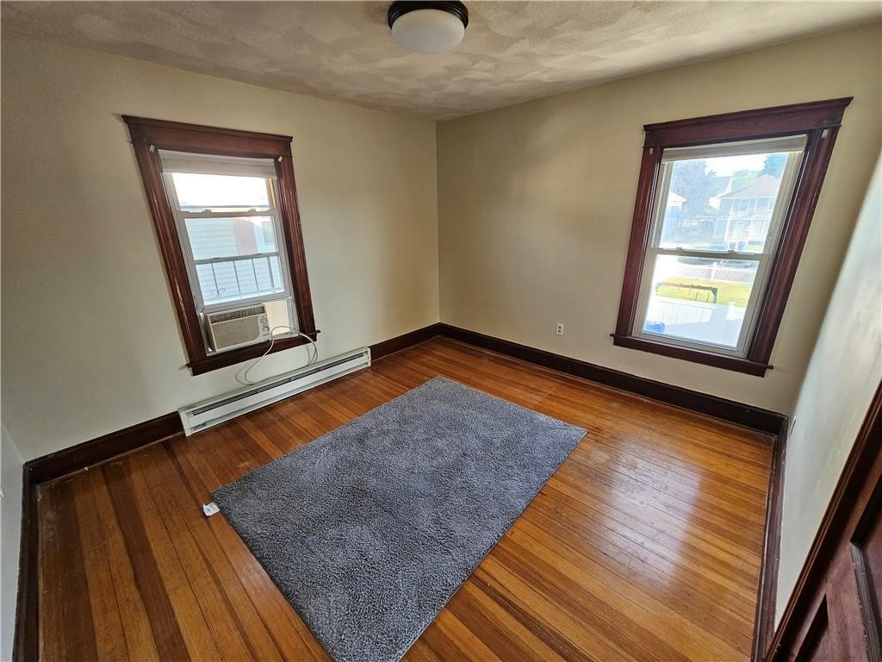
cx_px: 441
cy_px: 331
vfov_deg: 89.9
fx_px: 331
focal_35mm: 13
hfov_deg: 106.2
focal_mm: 2.2
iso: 160
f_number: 2.2
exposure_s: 1/60
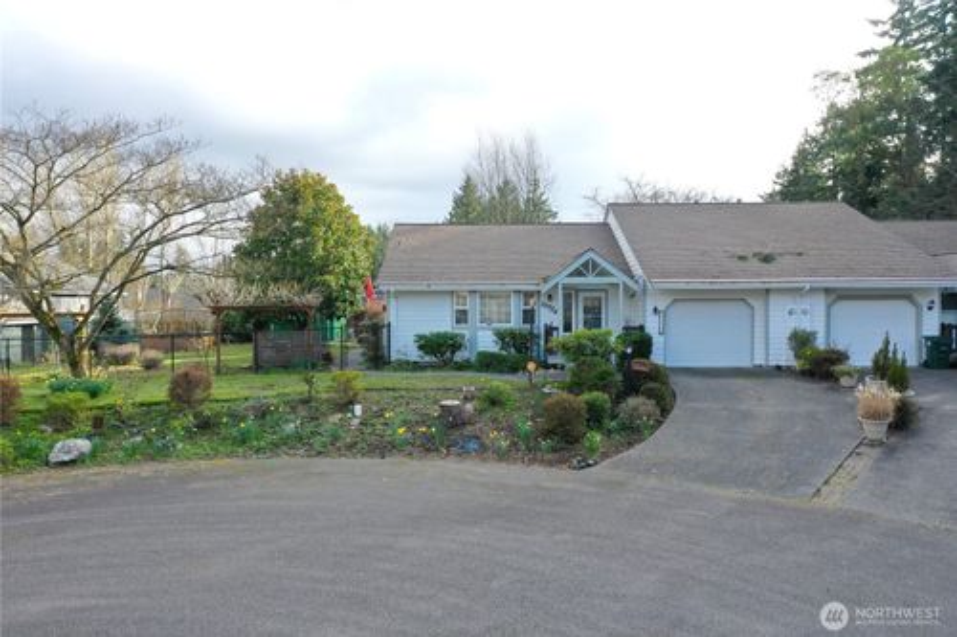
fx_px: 744
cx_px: 478
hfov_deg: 65.5
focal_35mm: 28
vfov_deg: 46.4
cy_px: 318
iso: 100
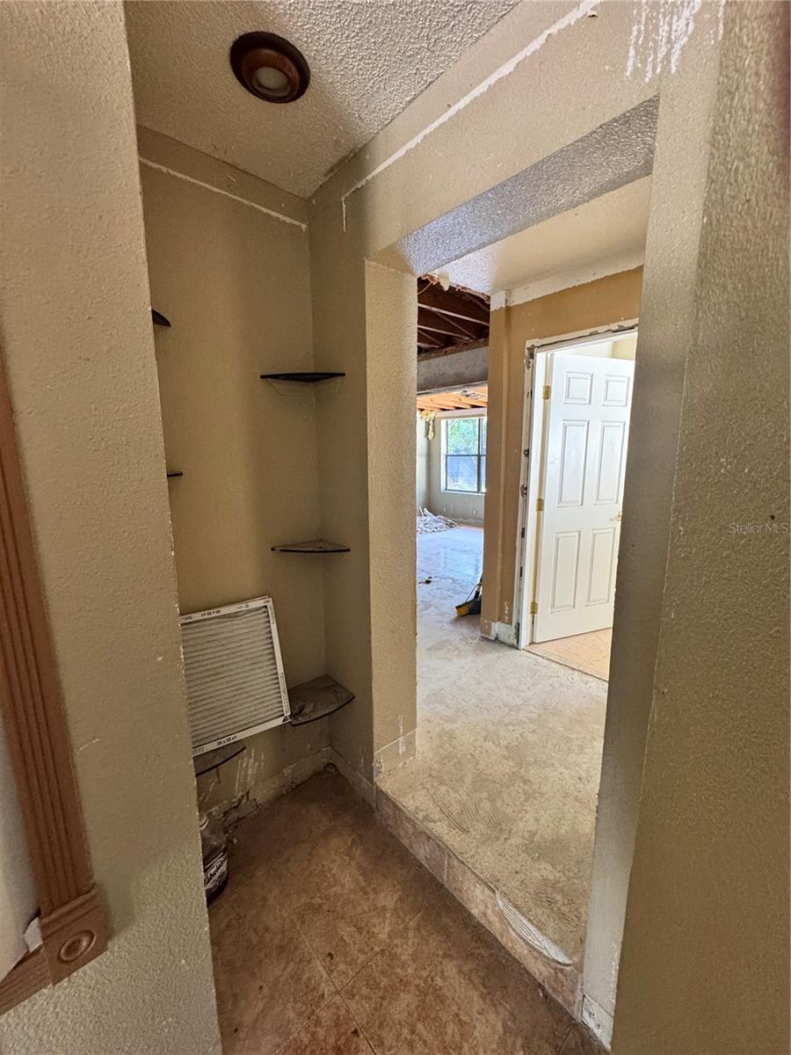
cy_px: 528
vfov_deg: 102.1
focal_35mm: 14
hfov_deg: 85.7
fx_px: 427
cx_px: 396
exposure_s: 1/60
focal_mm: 2.22
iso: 400
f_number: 2.2
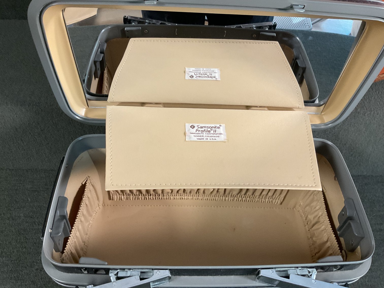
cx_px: 192
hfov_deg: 61.7
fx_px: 322
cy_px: 144
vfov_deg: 48.2
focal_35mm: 29
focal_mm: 3
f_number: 1.8
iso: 160
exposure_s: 1/60
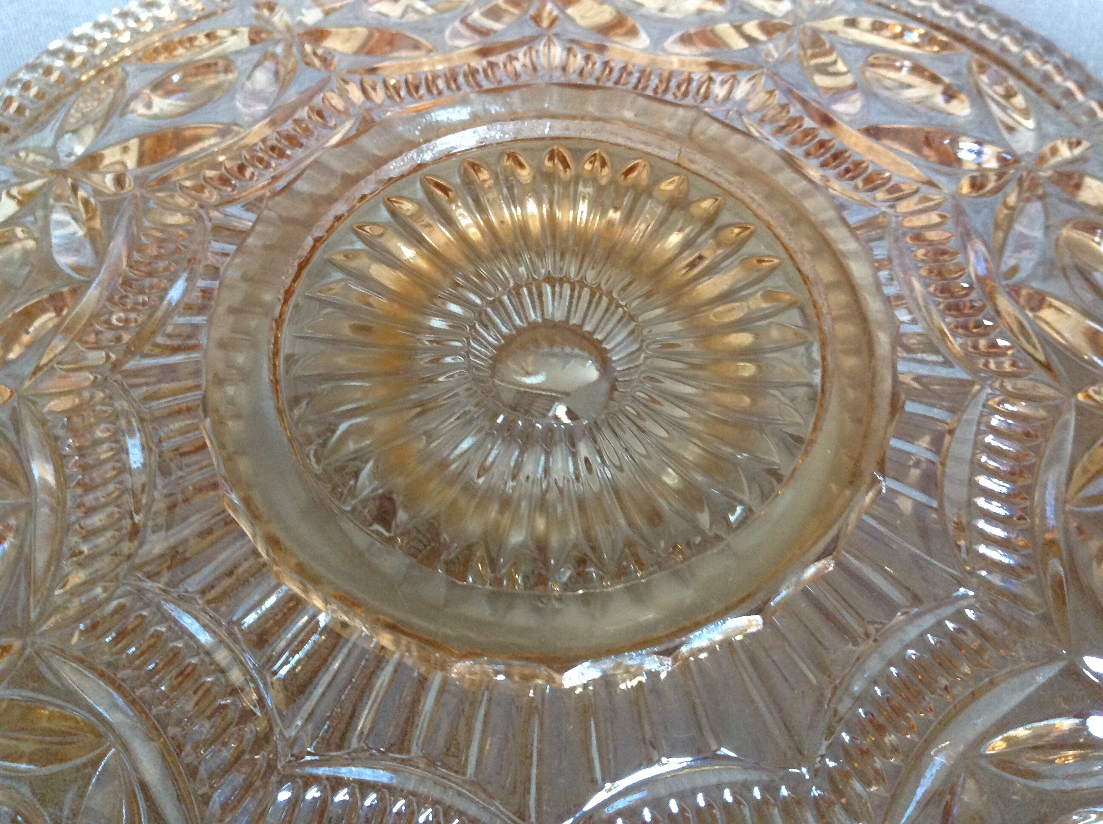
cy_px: 412
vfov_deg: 40.6
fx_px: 1114
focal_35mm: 35
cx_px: 552
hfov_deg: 52.7
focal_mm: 4.28
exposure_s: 1/15
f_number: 2.4
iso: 400
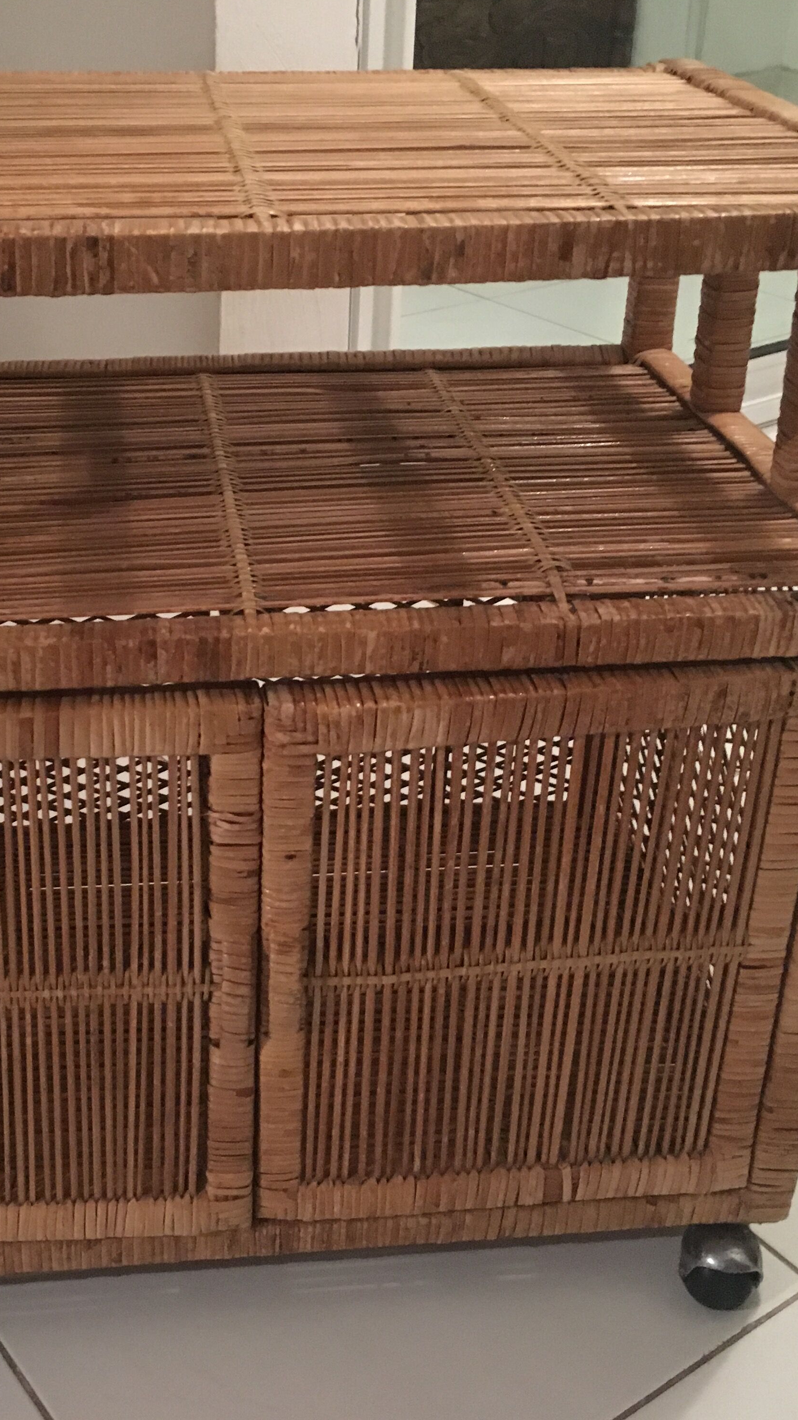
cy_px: 718
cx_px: 263
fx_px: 1618
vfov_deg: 47.4
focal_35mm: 43
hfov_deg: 27.5
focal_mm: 4.15
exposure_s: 1/17
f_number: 2.2
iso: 400
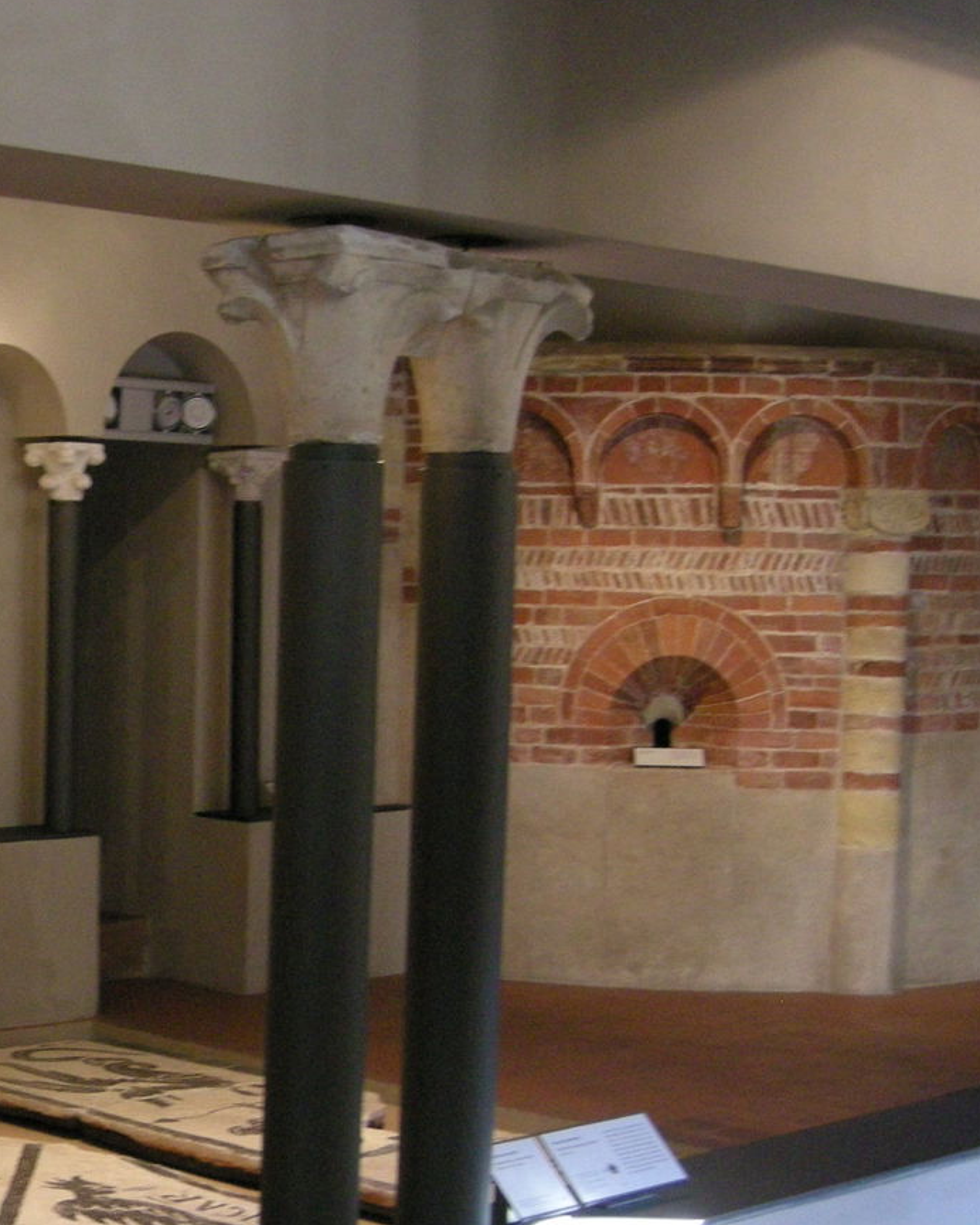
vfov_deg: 25.5
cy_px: 841
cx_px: -76
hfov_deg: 19.9
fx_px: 2683
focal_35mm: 74
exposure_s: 1/23.1
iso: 400
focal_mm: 8.5
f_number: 2.9
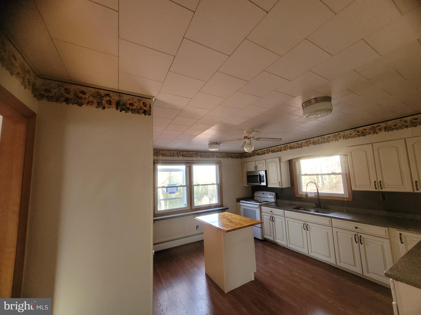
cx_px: 210
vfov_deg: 89.9
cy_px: 158
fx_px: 158
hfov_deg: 106.2
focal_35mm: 13
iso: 320
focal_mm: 1.74
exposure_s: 1/40
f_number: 2.2
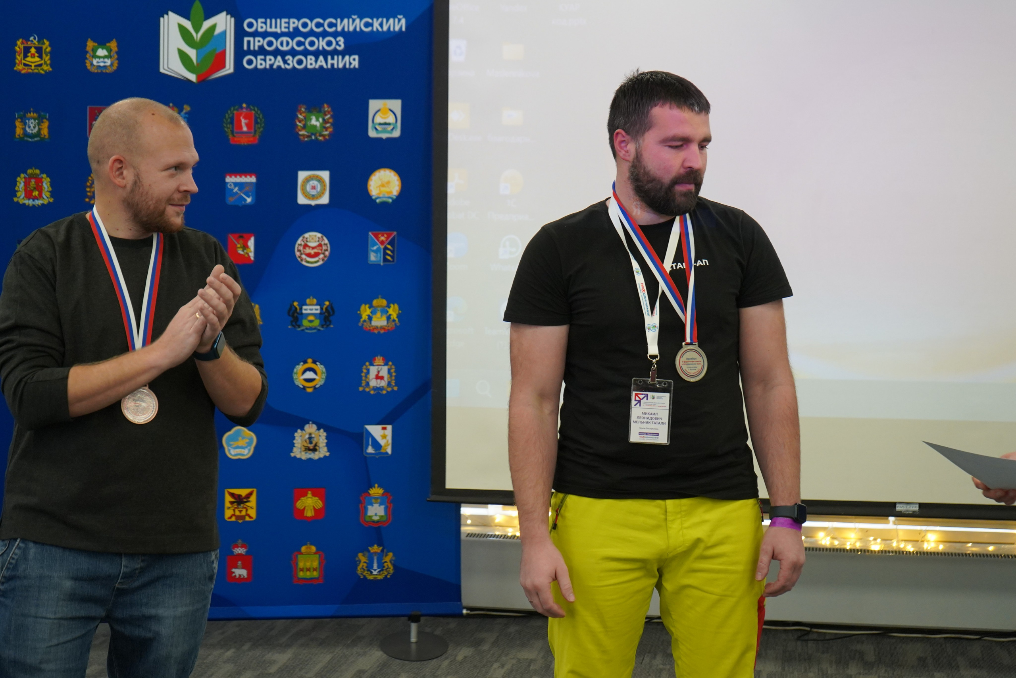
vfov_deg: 19.5
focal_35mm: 70
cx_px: 508
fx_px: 1976
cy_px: 339
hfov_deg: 28.8
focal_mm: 70
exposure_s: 1/160
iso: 2000
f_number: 5.6
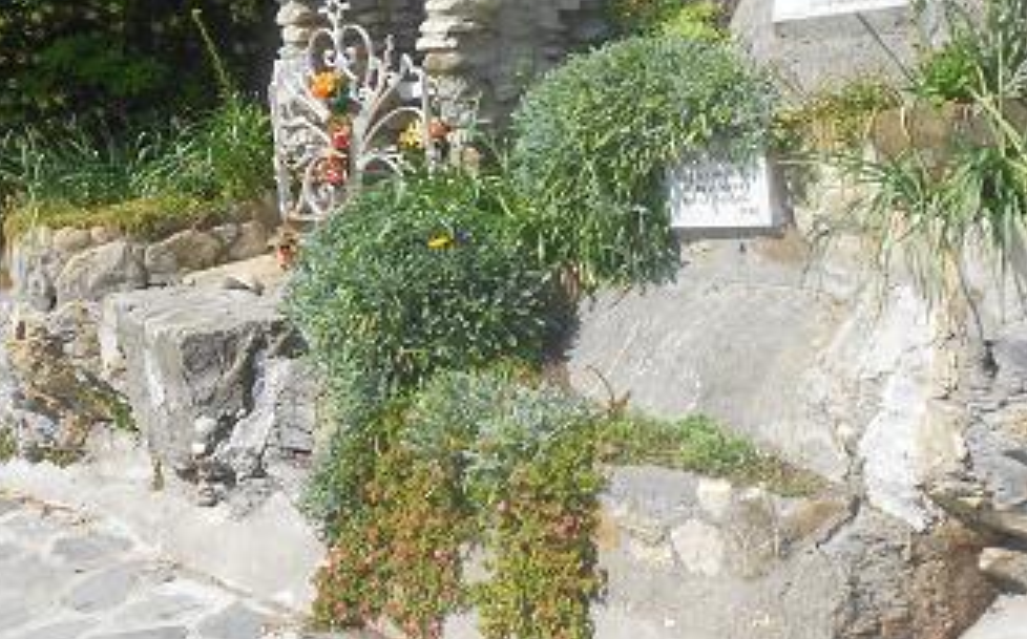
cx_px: 540
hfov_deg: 41.1
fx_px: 1370
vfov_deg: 25.9
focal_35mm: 49
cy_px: 156
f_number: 3.4
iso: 80
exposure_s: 1/800
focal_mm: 5.1
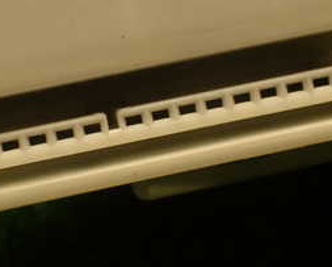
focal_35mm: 74
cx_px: 104
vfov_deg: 20.7
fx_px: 728
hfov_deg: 25.5
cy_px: 134
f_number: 2.4
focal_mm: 5.79
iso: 200
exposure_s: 1/30
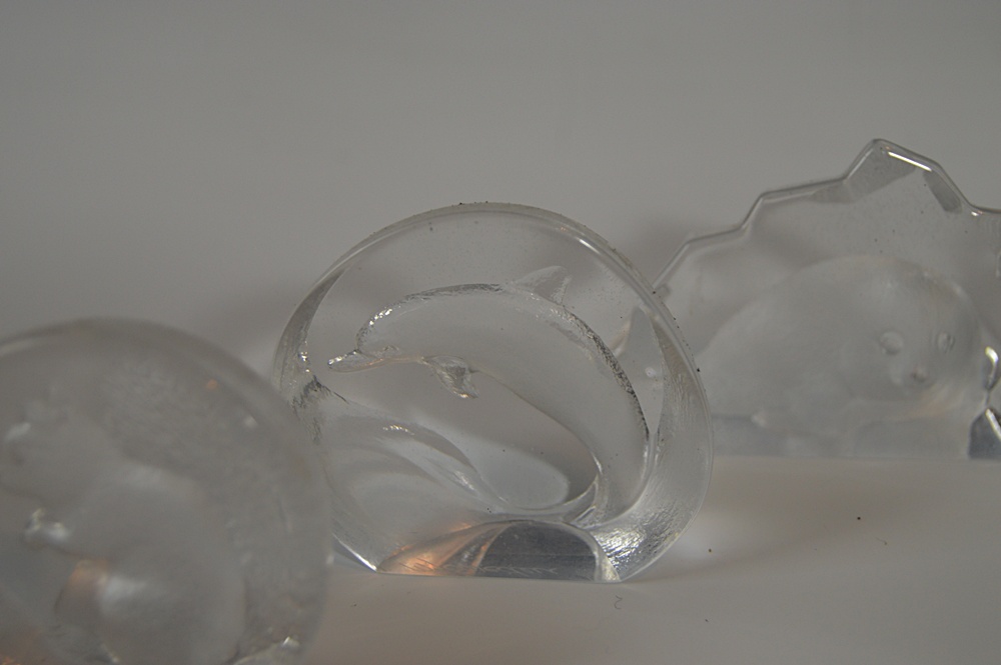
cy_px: 332
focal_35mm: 72
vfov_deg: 18.9
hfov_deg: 28.1
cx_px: 500
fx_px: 2000
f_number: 5.3
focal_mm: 48
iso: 400
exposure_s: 1/60
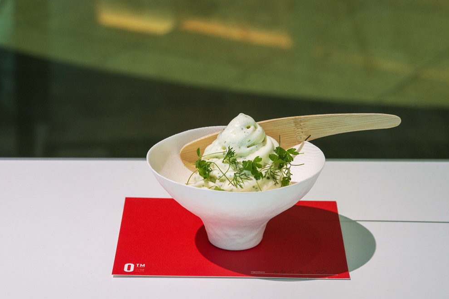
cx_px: 223
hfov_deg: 19.3
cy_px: 150
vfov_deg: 12.9
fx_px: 1322
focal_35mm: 106
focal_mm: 105
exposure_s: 1/60
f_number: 9
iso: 1600
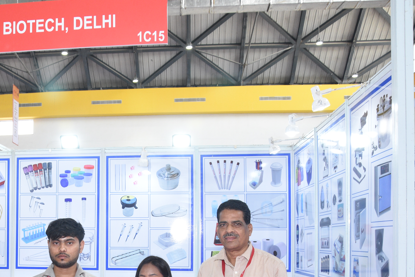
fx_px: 553
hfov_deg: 39.8
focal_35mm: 48
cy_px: 223
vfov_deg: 27.5
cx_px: 94
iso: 1000
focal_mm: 18
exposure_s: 1/100
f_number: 6.3
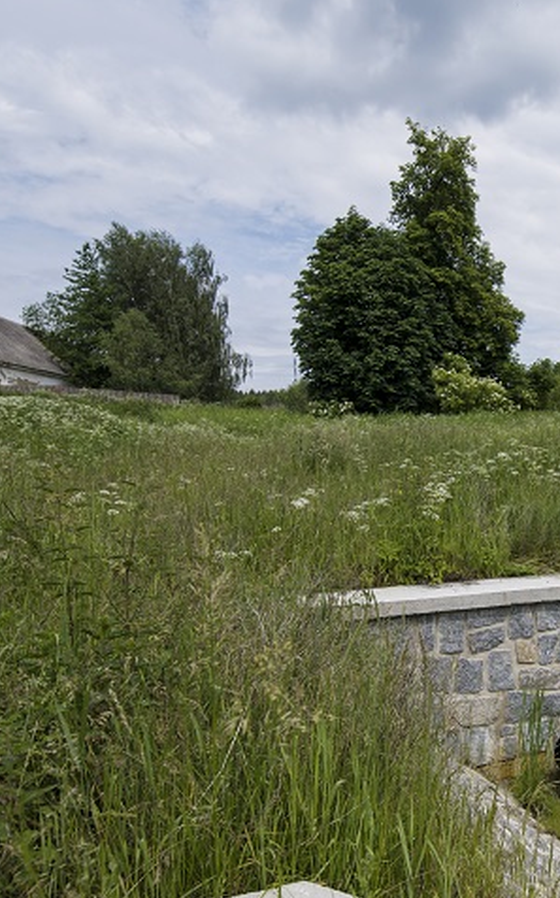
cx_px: 564
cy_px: 550
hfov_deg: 37.3
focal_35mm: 30
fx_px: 733
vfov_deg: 62.2
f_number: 5
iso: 160
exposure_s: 1/2500
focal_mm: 14
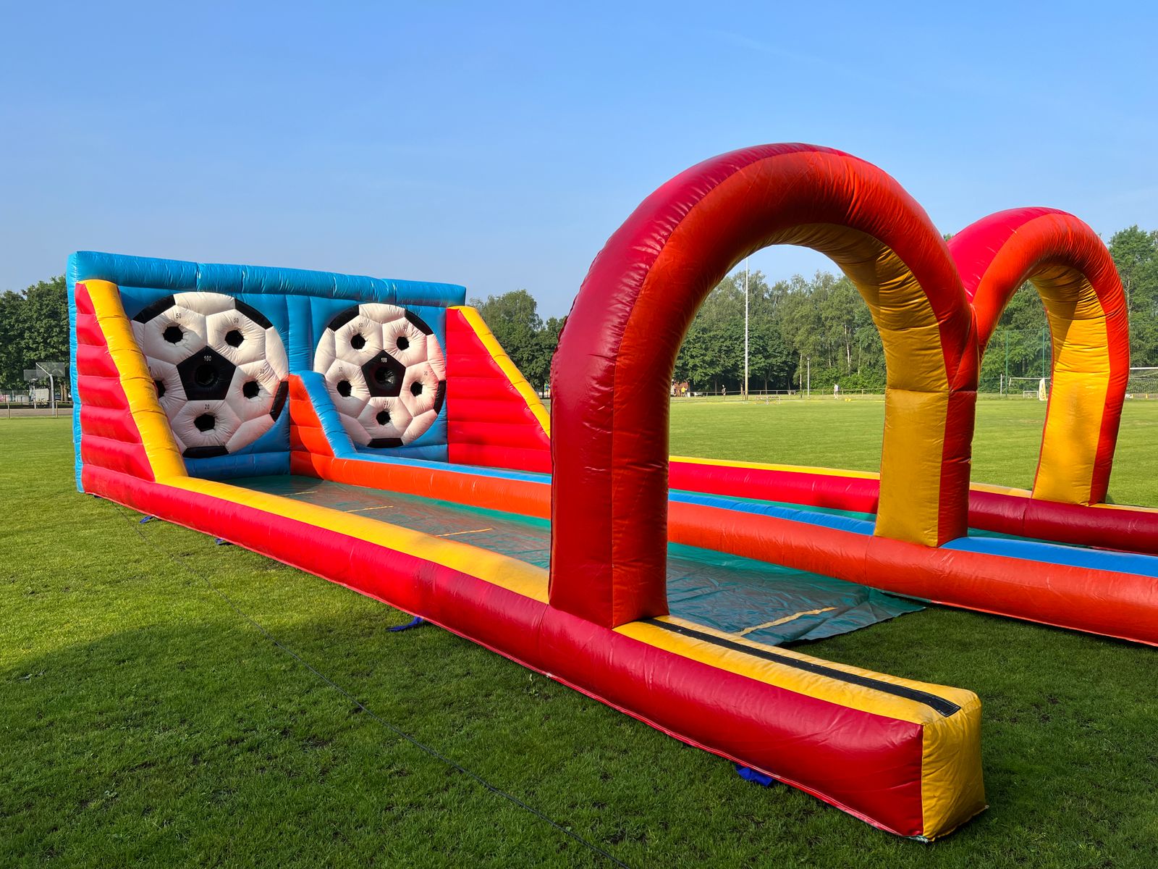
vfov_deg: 53.1
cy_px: 434
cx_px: 579
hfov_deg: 67.3
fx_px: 870
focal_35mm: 26
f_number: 1.5
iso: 50
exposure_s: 1/2632
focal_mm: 5.7
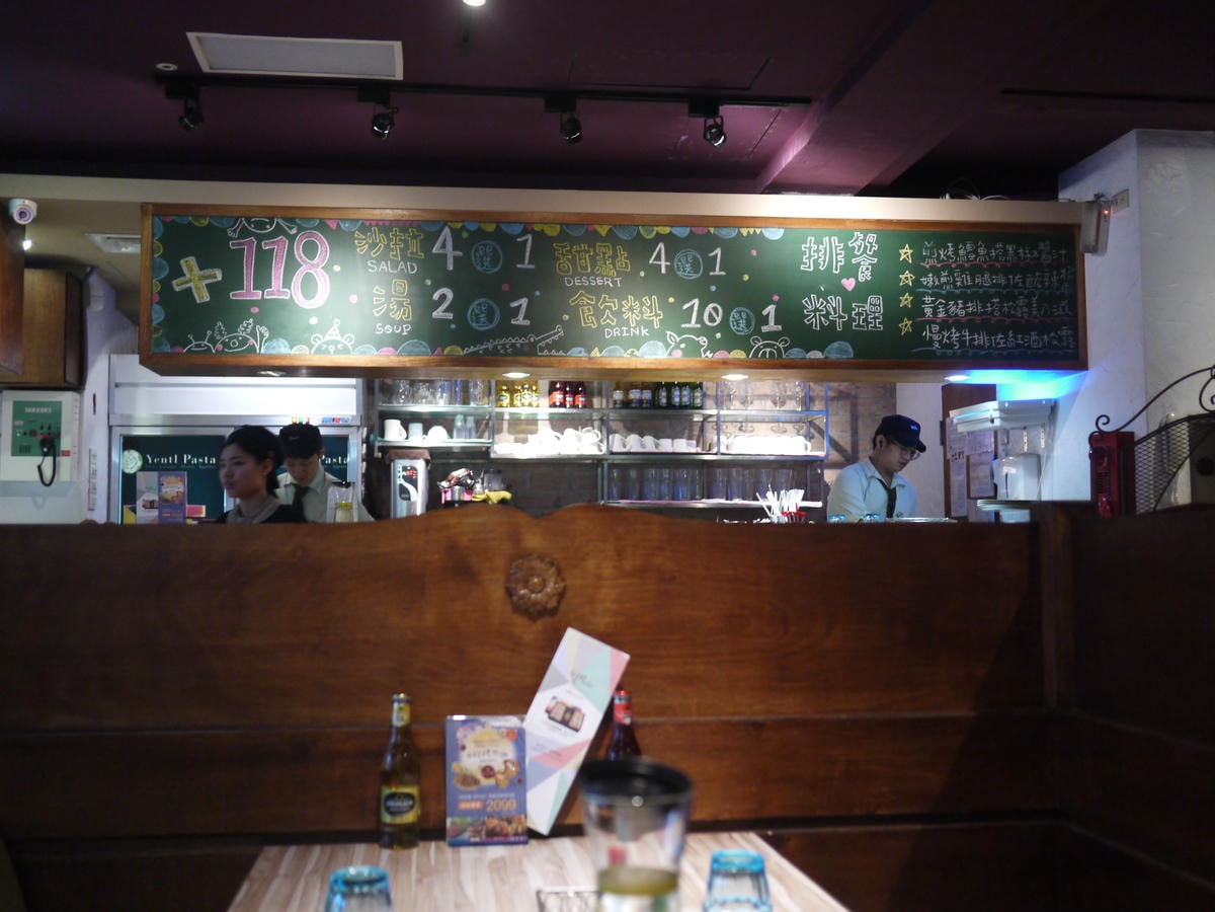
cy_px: 456
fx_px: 1404
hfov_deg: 46.8
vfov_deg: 36.0
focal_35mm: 40
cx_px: 608
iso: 800
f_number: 1.7
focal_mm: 20
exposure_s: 1/60
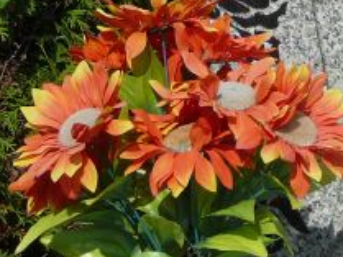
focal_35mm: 217
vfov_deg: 6.8
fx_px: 2151
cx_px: 461
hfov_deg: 9.0
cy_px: -25
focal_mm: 10.5
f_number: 6.3
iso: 80
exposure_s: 1/500
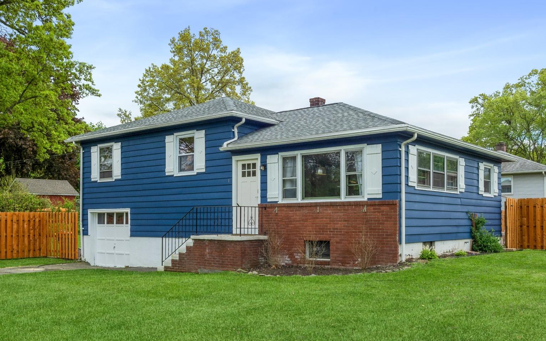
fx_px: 551
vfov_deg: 34.4
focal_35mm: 37
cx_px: 274
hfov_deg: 52.8
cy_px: 191
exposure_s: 1/250
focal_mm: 13
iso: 200
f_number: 8
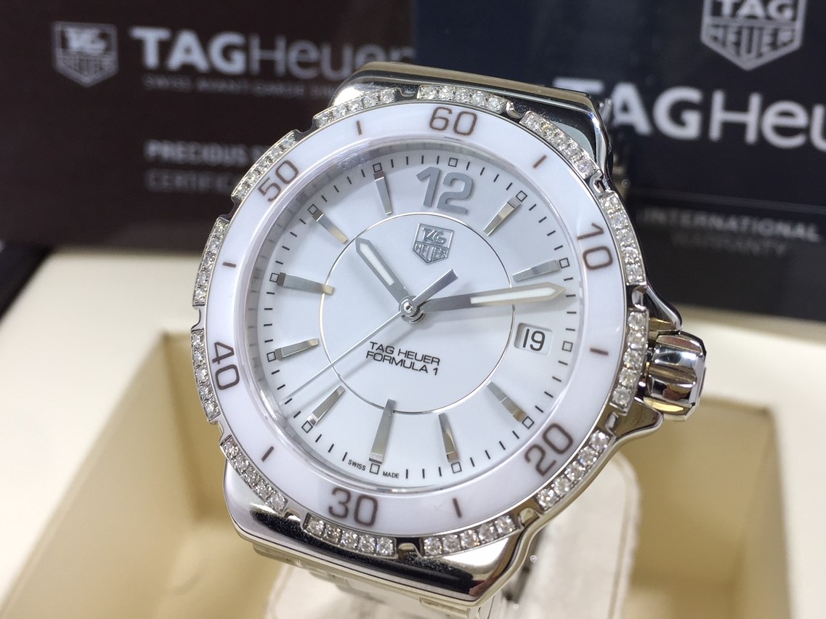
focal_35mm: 29
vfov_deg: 48.2
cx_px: 413
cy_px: 310
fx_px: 692
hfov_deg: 61.7
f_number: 2.2
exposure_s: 1/60
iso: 32
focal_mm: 4.15
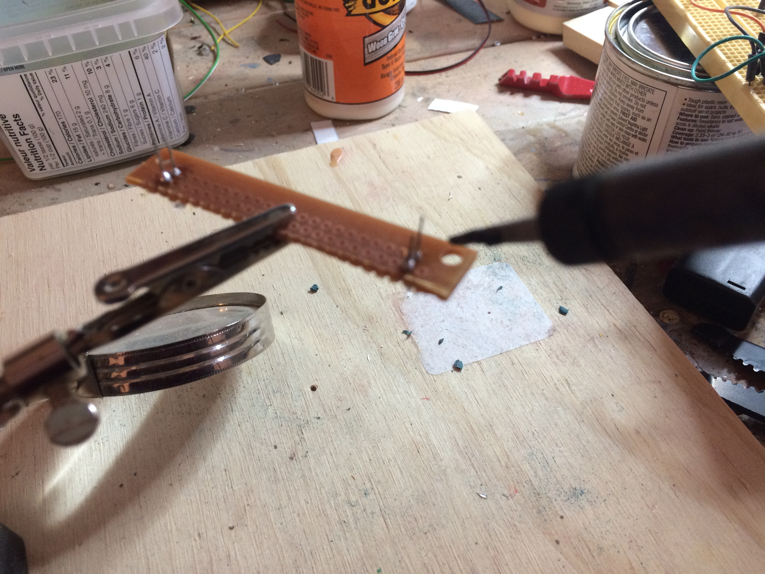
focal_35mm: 29
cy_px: 287
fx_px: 641
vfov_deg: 48.2
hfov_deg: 61.7
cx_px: 382
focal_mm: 4.15
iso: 125
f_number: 2.2
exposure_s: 1/30
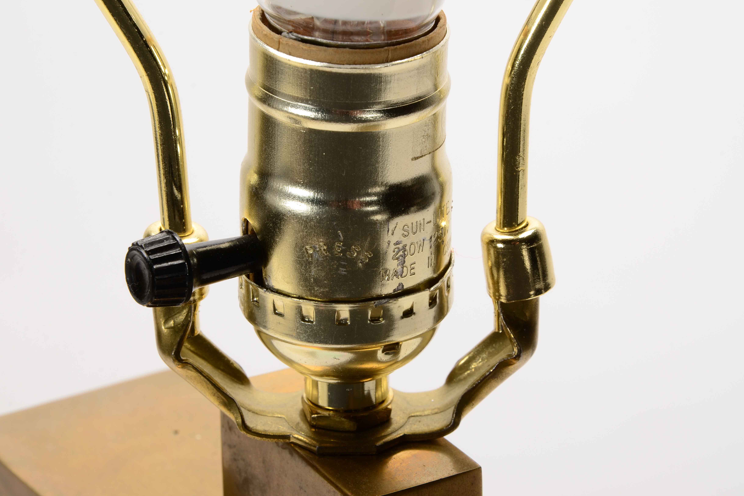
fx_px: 3275
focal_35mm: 159
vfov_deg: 8.7
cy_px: 248
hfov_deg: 13.0
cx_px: 370
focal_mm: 105
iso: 200
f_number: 16
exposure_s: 1/160
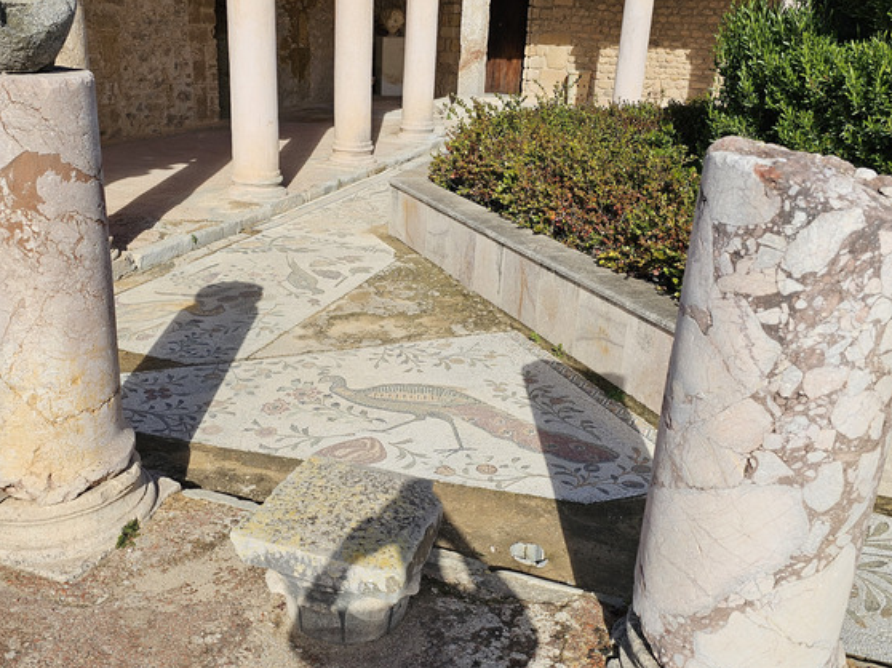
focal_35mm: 33
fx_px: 850
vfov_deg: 42.9
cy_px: 337
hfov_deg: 55.1
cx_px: 379
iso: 10
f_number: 1.7
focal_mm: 6.3
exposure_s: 1/1453
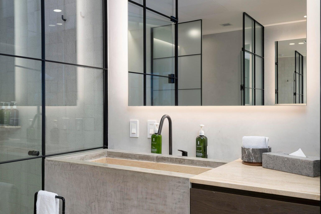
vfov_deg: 37.9
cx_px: 160
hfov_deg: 54.4
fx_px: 312
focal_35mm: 35
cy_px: 107
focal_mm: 35
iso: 160
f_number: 13
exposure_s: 1/30
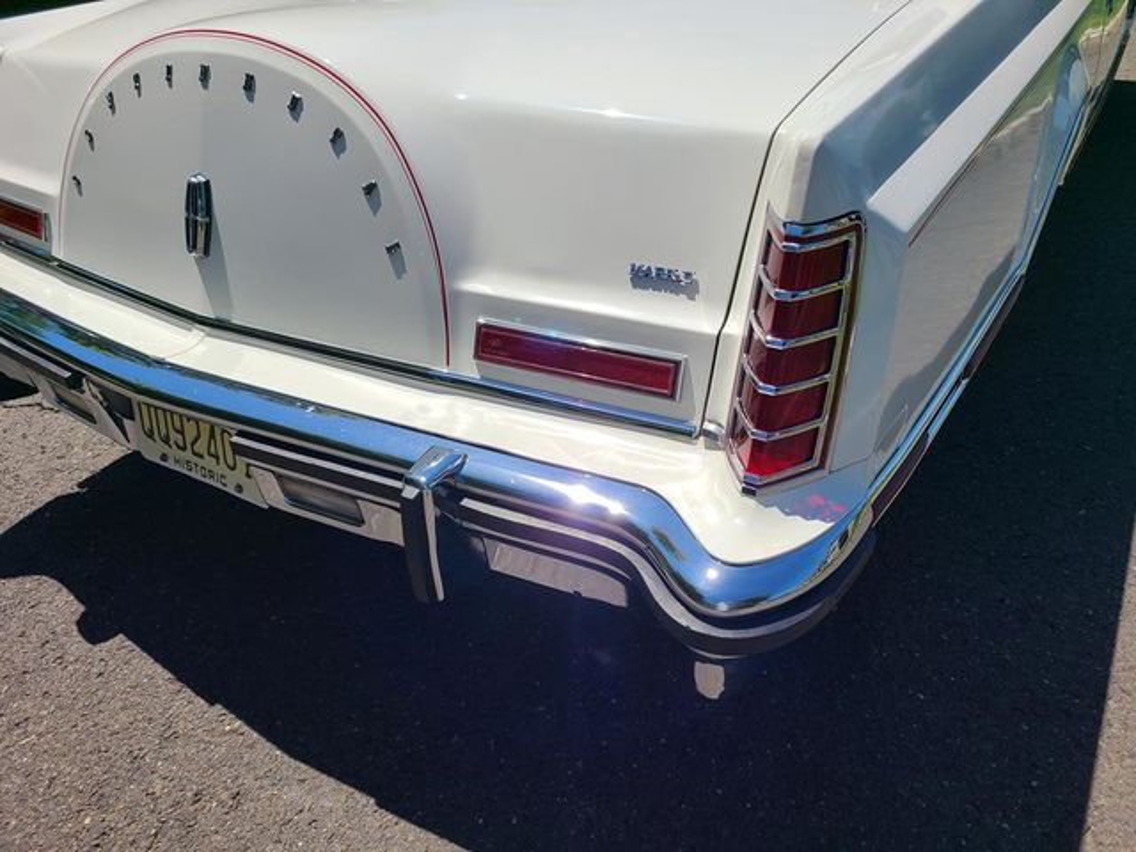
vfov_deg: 53.1
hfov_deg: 67.3
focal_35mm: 26
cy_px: 426
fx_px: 853
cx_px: 568
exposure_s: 1/4420
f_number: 1.8
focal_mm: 5.4
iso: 40
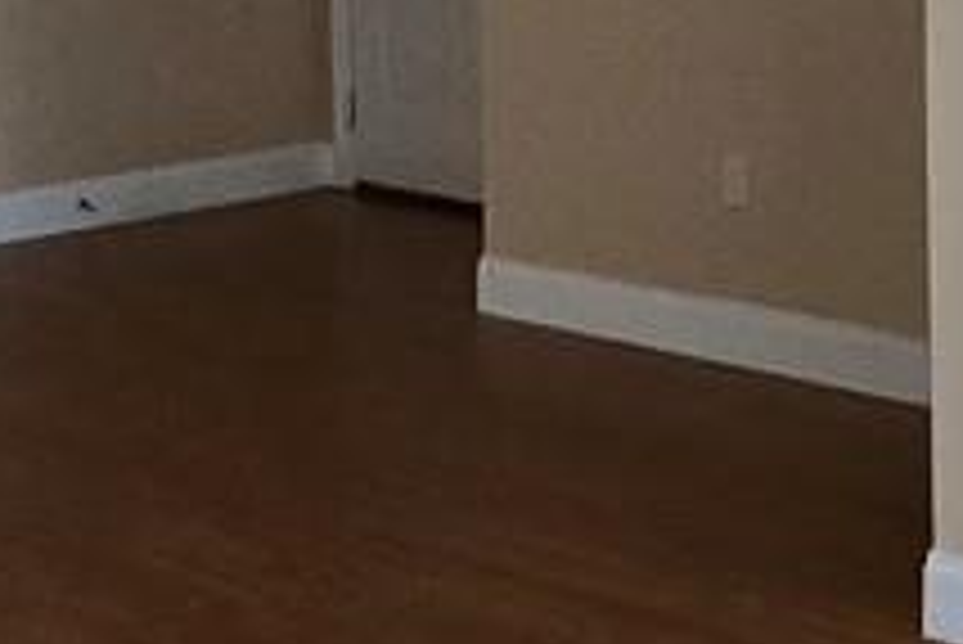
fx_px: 2703
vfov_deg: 13.2
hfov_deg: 20.1
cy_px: -149
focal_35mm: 101
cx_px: 621
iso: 800
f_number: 2.2
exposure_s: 1/60
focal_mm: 2.2
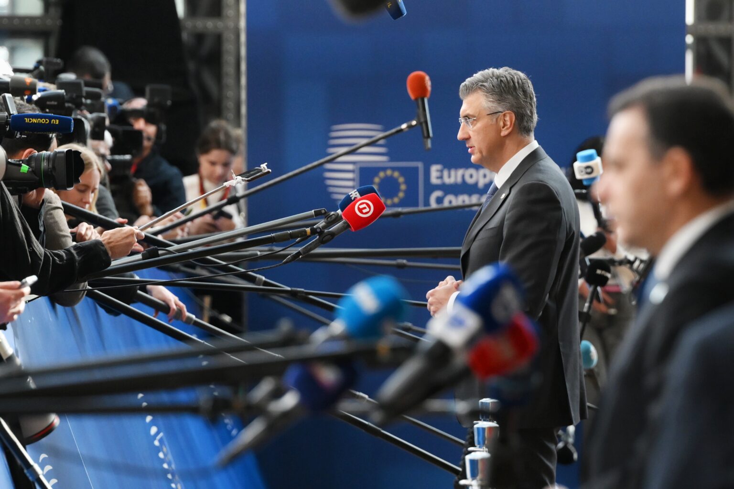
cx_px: 367
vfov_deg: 4.6
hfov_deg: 6.9
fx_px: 6116
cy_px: 244
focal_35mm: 300
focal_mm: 200
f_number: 4
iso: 4000
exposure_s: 1/640
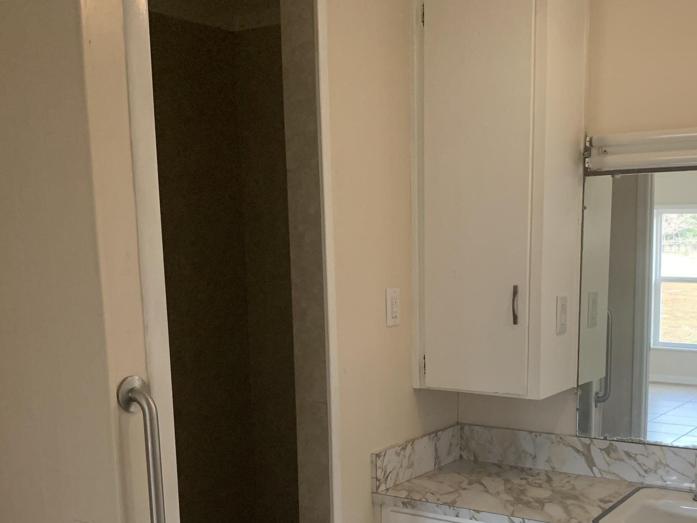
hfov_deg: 43.7
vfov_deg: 32.7
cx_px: 404
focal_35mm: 43
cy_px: 412
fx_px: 866
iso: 250
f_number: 1.8
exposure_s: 1/60
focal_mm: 4.25
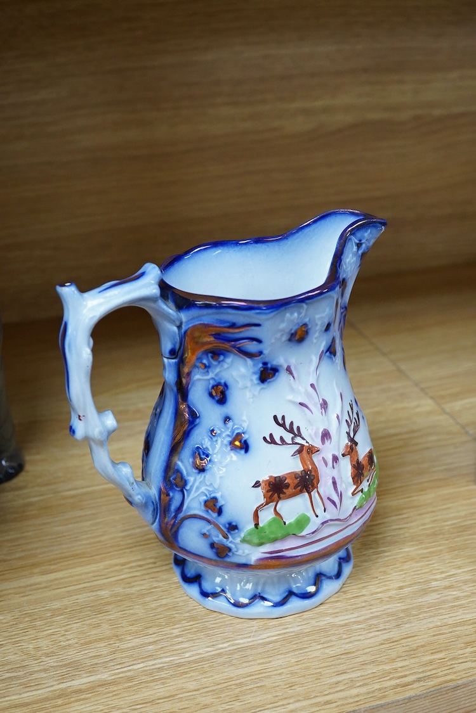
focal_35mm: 45
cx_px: 238
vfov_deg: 43.6
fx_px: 892
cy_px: 356
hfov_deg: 29.9
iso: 2500
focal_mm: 30
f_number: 9
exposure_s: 1/160
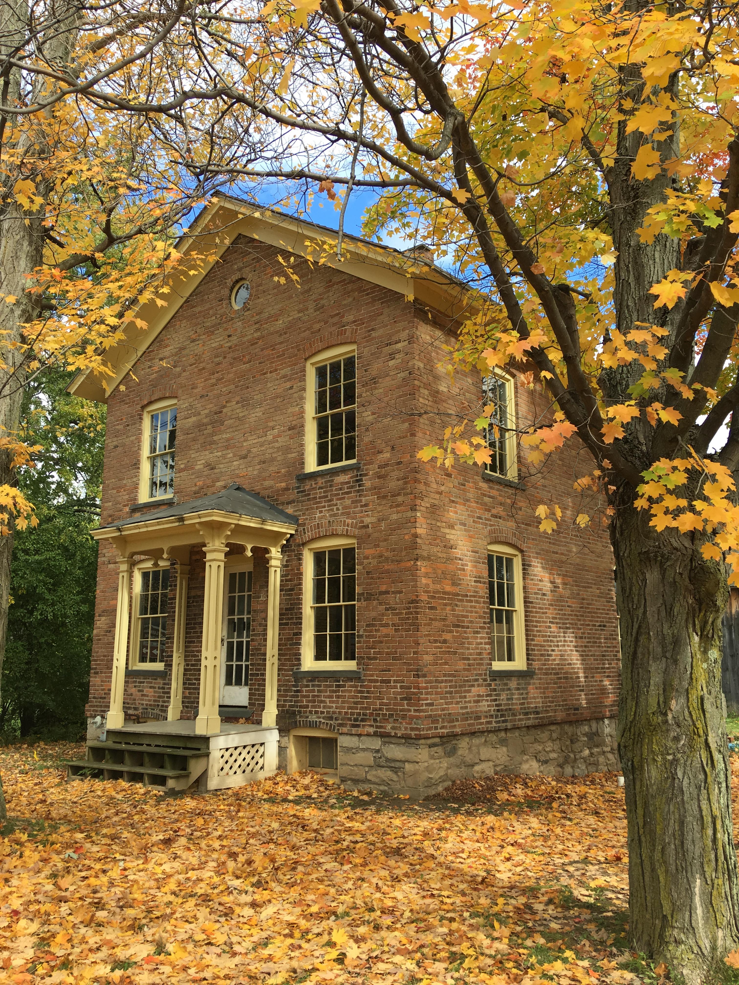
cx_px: 370
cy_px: 492
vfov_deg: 61.7
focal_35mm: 29
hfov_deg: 48.2
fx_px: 825
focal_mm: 4.15
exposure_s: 1/407
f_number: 2.2
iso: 25
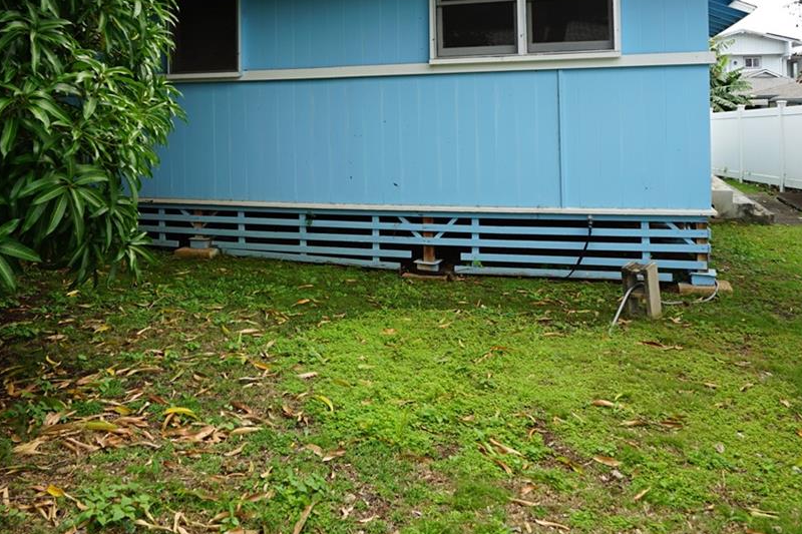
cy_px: 93
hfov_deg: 58.7
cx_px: 378
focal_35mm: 32
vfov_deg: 39.2
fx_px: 713
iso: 100
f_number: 7.1
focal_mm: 16
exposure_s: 1/80
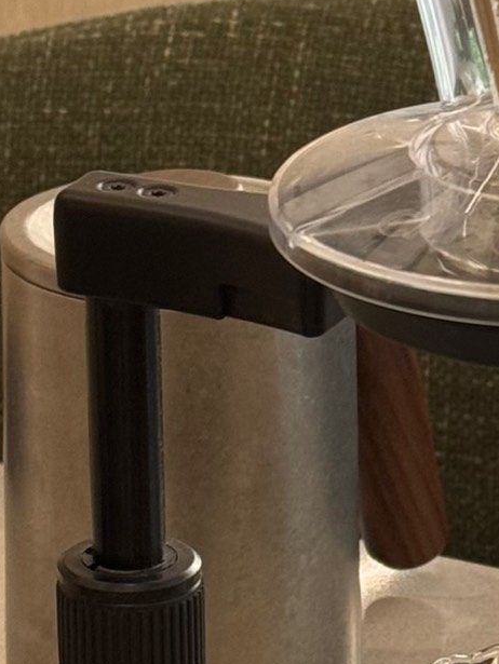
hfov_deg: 6.9
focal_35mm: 213
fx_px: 4090
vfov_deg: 9.2
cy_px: 648
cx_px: 619
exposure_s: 1/49
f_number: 1.78
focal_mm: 6.76
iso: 160
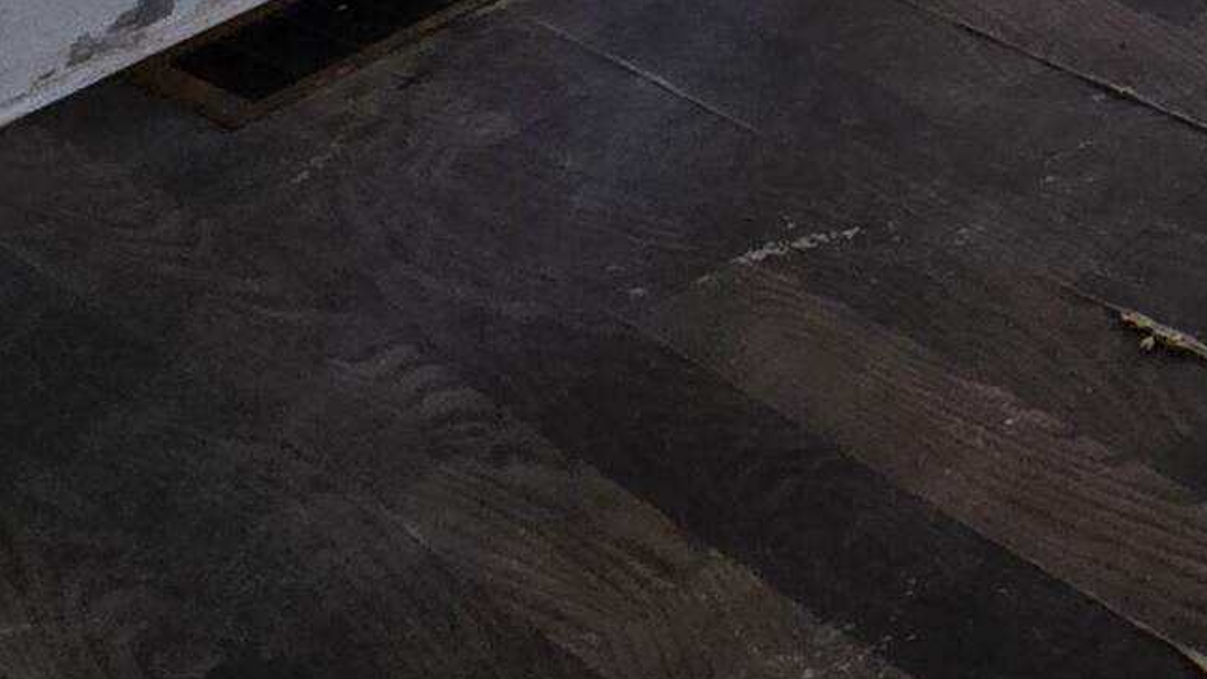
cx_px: 2090
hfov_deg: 22.0
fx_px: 2112
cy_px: -1195
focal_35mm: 66
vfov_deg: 12.1
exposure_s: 1/120
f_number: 2.2
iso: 64
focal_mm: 2.2
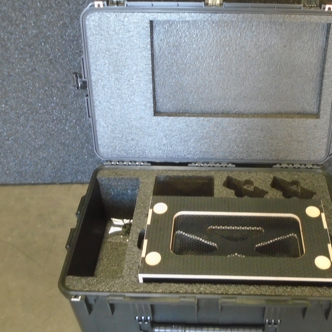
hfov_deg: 39.7
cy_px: 155
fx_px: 456
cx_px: 214
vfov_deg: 40.0
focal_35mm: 42
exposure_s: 1/15
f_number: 3.2
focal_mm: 4.6
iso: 400
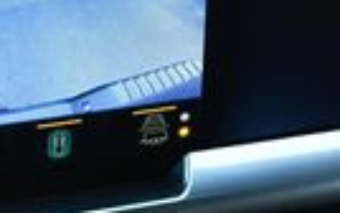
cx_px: -127
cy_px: 71
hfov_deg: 10.5
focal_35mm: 195
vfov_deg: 6.7
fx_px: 1808
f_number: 3.8
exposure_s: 1/250
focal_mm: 20
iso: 640
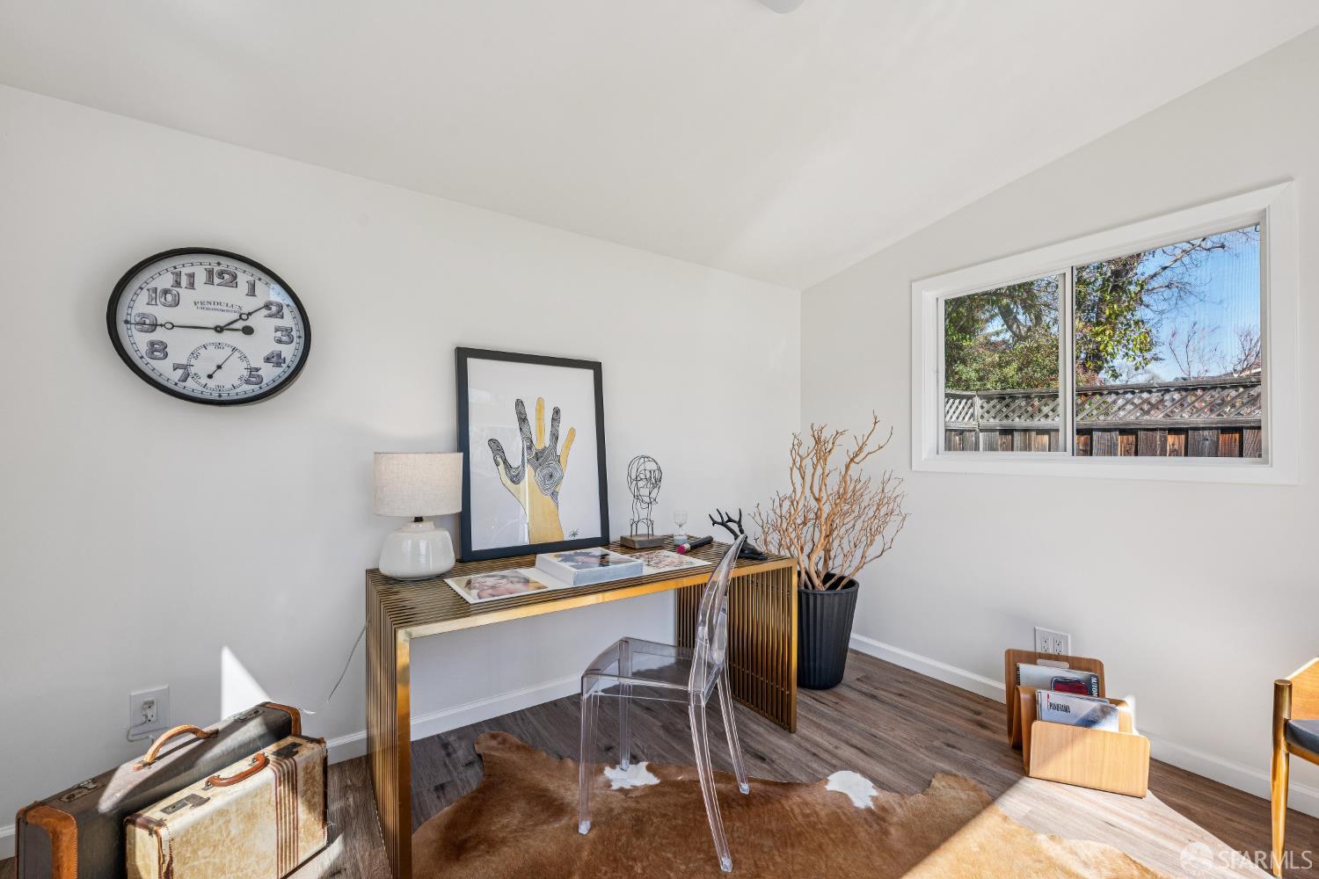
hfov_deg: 104.3
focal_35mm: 14
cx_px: 660
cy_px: 440
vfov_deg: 81.2
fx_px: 513
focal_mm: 14
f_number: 8
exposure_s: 1/125
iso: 140
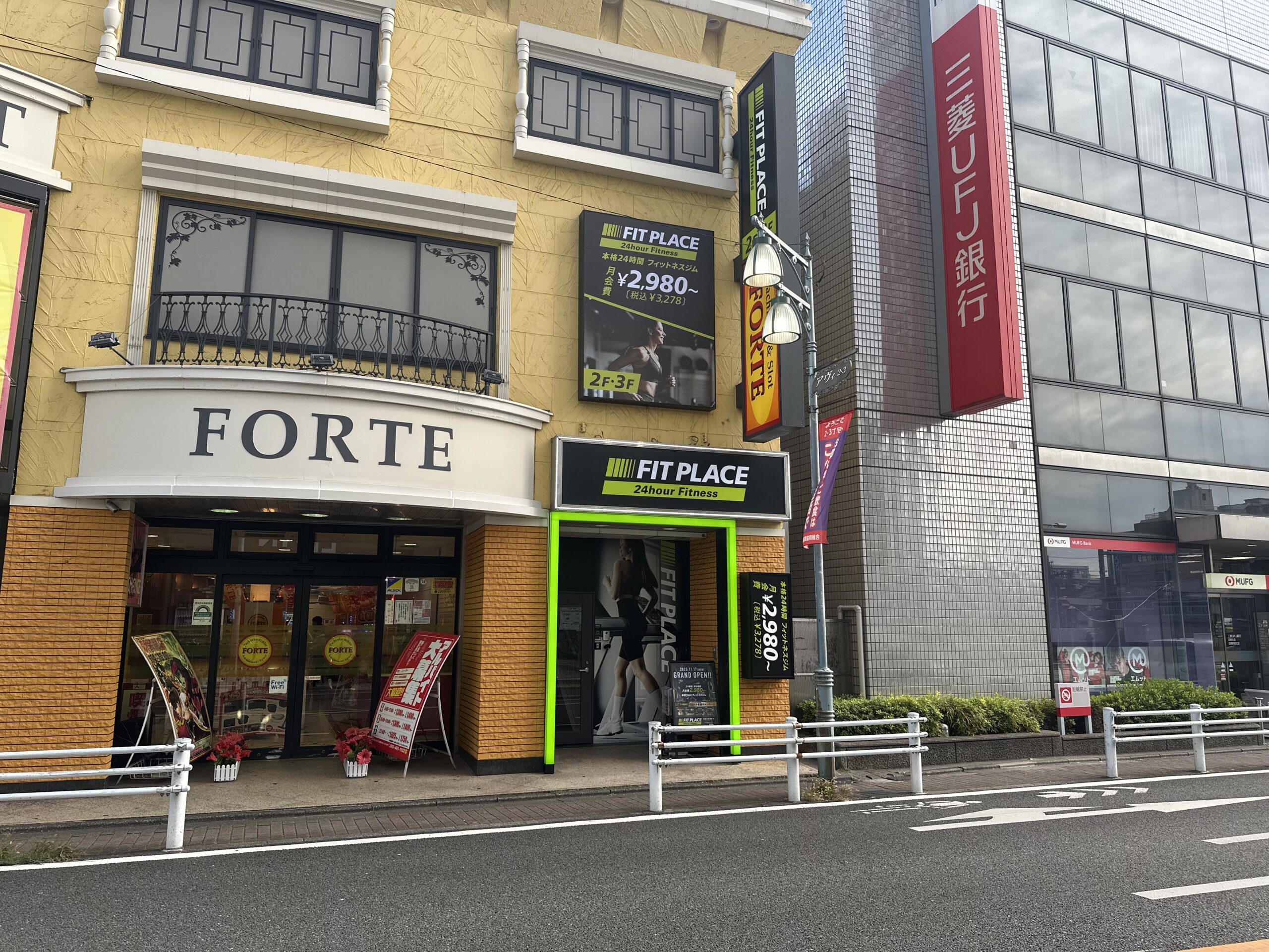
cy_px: 476
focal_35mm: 24
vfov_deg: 56.8
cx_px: 634
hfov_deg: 71.6
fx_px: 880
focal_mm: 6.86
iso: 80
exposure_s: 1/663
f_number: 1.78
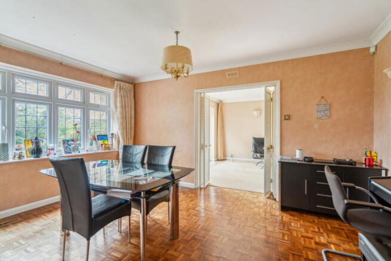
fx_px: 174
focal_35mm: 16
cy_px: 130
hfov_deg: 96.7
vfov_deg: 73.8
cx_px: 196
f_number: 4
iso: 640
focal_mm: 16
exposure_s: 1/30
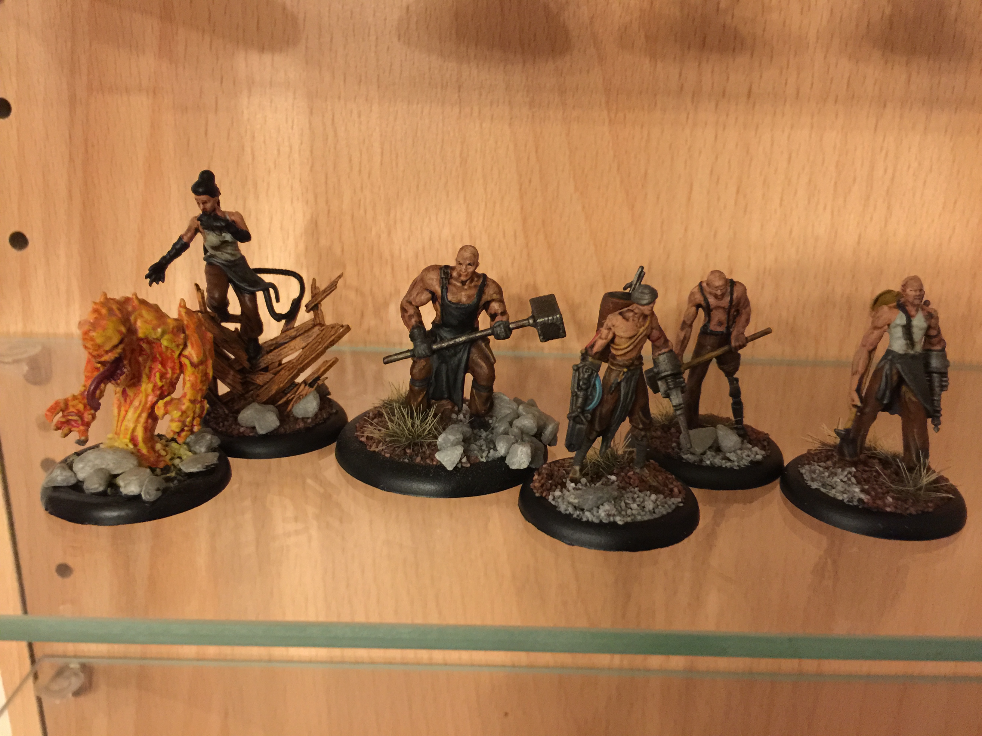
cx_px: 491
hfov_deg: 61.7
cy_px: 368
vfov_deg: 48.2
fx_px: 823
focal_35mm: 29
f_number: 2.2
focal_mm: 4.15
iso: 125
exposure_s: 1/4
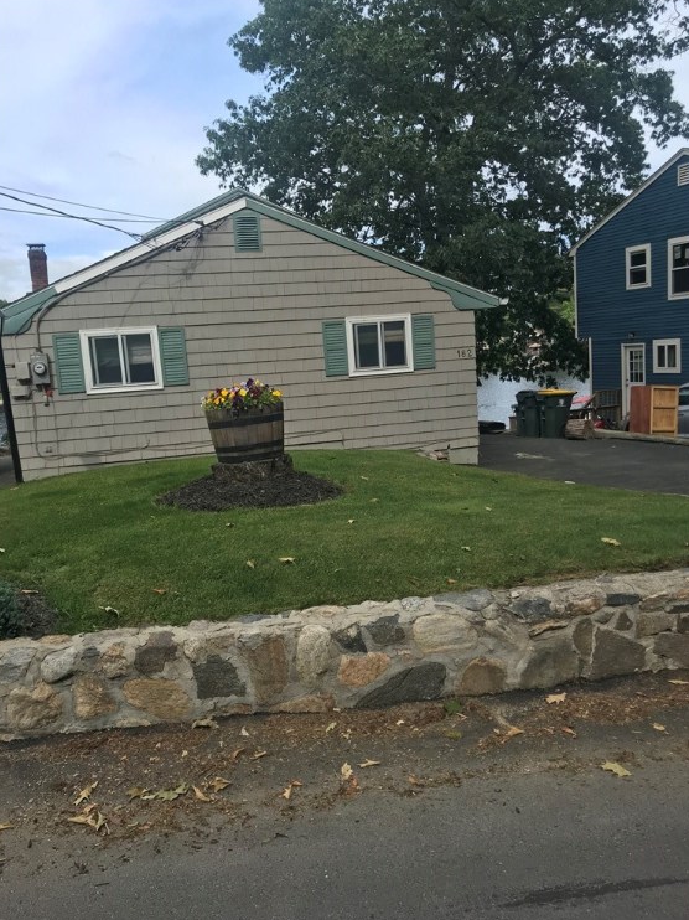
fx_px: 770
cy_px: 470
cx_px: 347
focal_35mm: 29
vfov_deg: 61.7
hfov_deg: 48.2
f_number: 1.8
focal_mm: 3.99
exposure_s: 1/1008
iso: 20
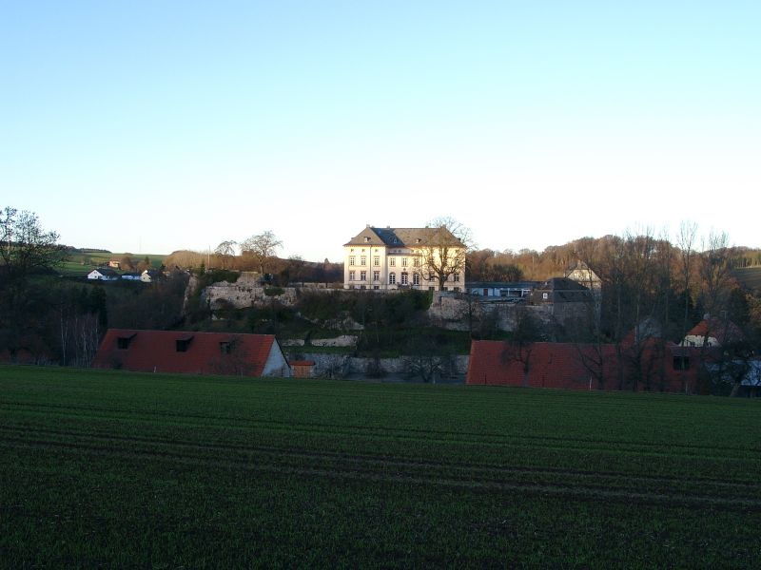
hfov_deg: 54.0
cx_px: 380
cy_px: 285
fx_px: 747
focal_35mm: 34
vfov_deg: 41.8
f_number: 4
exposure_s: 1/117
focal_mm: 7.13
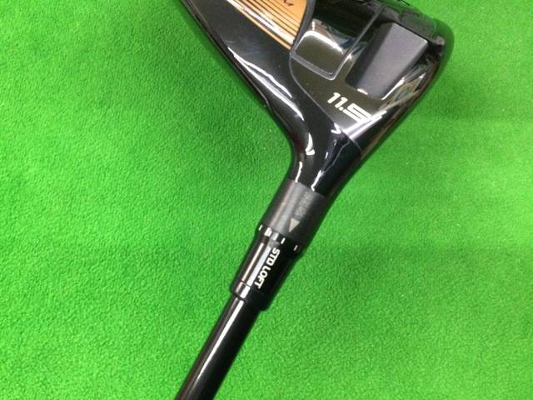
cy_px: 200
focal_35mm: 31
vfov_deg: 45.4
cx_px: 266
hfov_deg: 58.4
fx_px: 477
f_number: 2.4
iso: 200
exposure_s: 1/24
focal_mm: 3.3
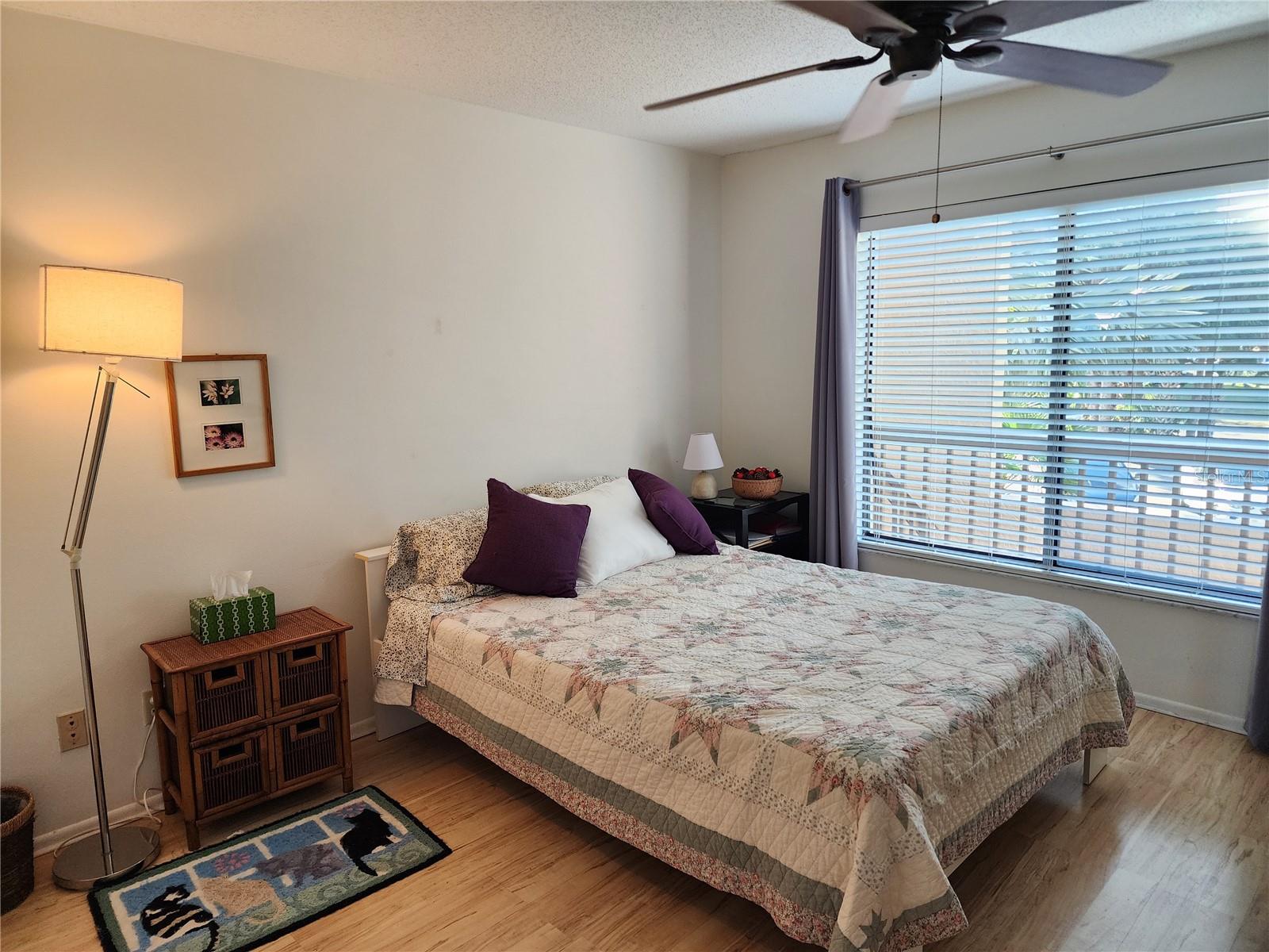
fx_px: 843
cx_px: 634
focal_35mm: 23
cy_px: 476
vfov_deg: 58.9
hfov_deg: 73.9
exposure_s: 1/120
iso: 250
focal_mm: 6.4
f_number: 1.8
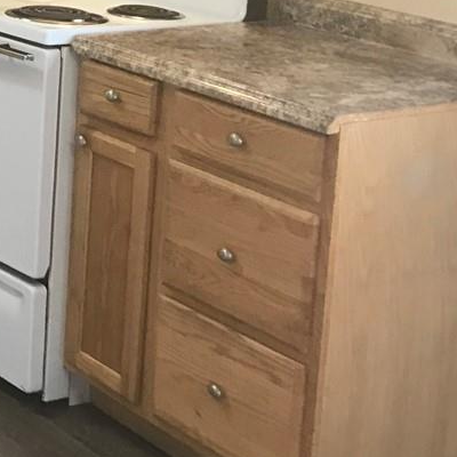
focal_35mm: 99
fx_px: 1479
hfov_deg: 15.9
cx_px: -255
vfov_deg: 17.1
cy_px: -15
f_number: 1.8
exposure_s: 1/17
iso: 40
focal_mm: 3.99
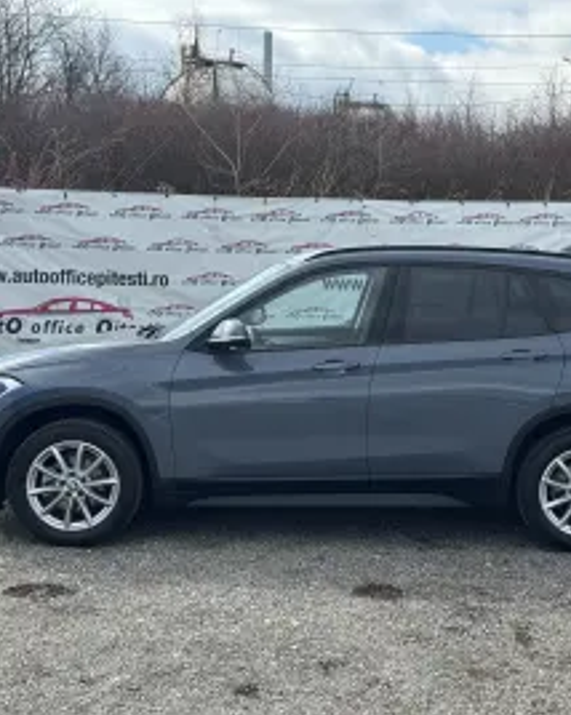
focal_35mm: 63
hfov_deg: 24.1
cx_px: 368
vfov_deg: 30.0
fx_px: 1332
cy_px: 358
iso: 64
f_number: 1.78
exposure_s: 1/2179
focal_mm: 6.76
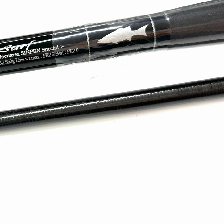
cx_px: 48
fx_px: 278
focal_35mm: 38
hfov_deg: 42.1
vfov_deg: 43.6
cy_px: 88
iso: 40
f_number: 1.6
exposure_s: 1/100
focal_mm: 5.96
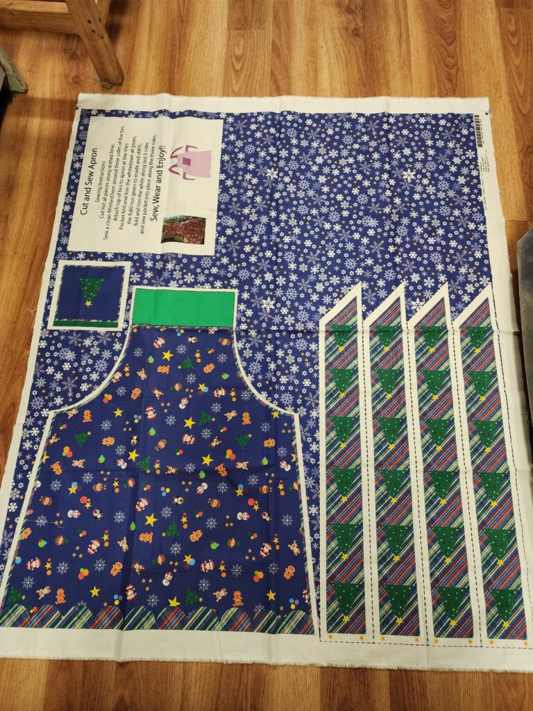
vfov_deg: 73.9
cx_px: 266
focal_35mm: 23
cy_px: 356
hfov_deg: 58.9
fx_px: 472
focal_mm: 6.4
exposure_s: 1/120
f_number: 1.8
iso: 500
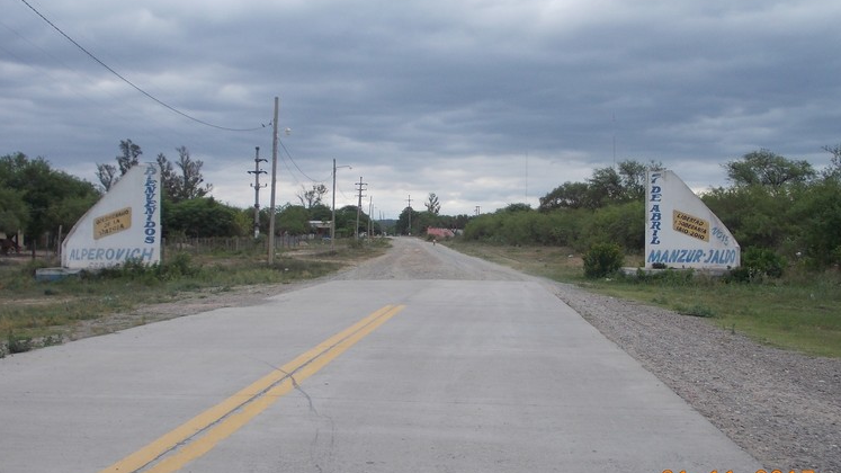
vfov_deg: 24.9
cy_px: 234
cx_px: 428
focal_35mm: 48
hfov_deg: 42.9
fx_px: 1070
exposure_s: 1/200
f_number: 6.5
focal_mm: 6.1
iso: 80
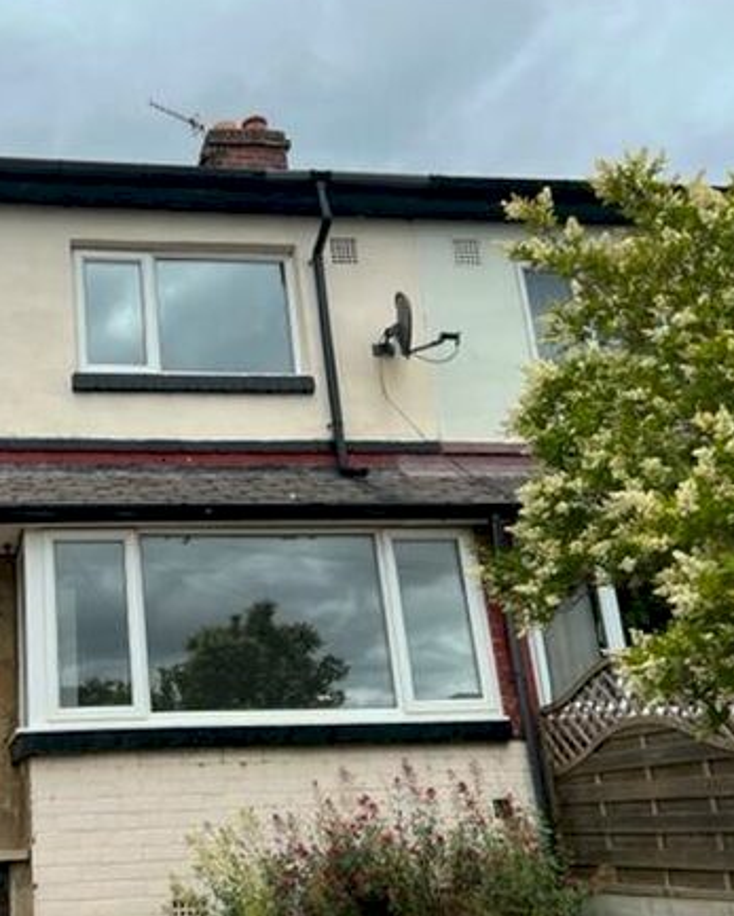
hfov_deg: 34.5
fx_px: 1112
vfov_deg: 44.7
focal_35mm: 41
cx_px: 76
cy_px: 492
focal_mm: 5.7
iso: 50
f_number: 1.5
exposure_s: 1/3257
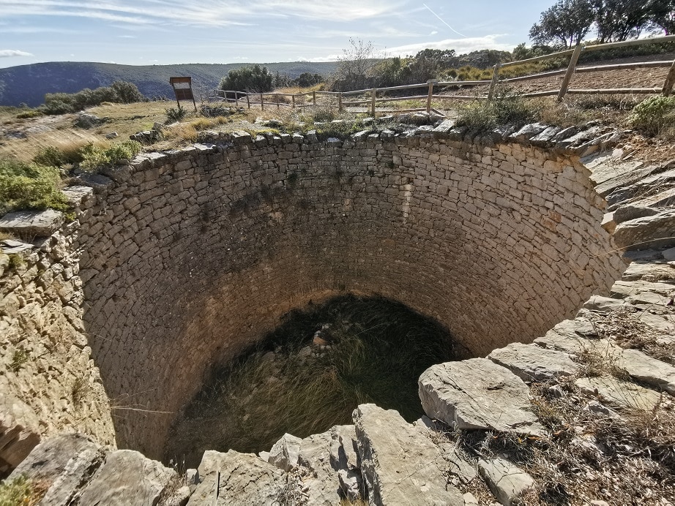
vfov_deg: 78.1
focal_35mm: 16
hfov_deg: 94.5
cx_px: 338
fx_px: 312
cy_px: 253
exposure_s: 1/1274
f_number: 2.2
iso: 50
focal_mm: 2.35
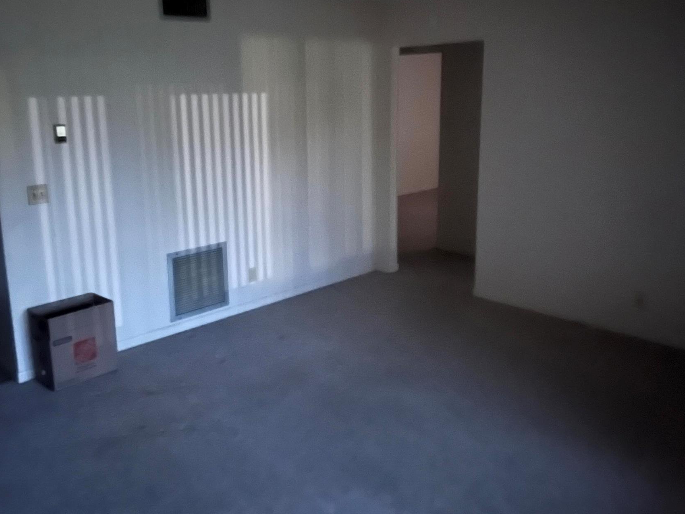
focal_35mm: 32
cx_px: 295
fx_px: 633
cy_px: 207
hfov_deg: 56.6
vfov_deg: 43.9
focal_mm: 5.7
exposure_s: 1/2
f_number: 1.5
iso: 4000
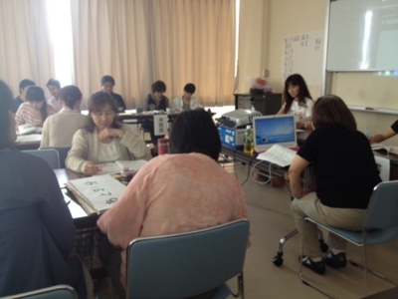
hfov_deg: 52.6
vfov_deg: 40.7
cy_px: 150
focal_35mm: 35
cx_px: 199
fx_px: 402
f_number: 2.4
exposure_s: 1/20
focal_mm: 4.28
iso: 64
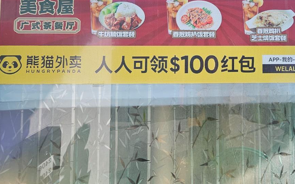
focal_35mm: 24
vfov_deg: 47.1
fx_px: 193
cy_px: 27
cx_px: 212
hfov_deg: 71.0
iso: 32
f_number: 2.2
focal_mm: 1.7
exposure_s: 1/338
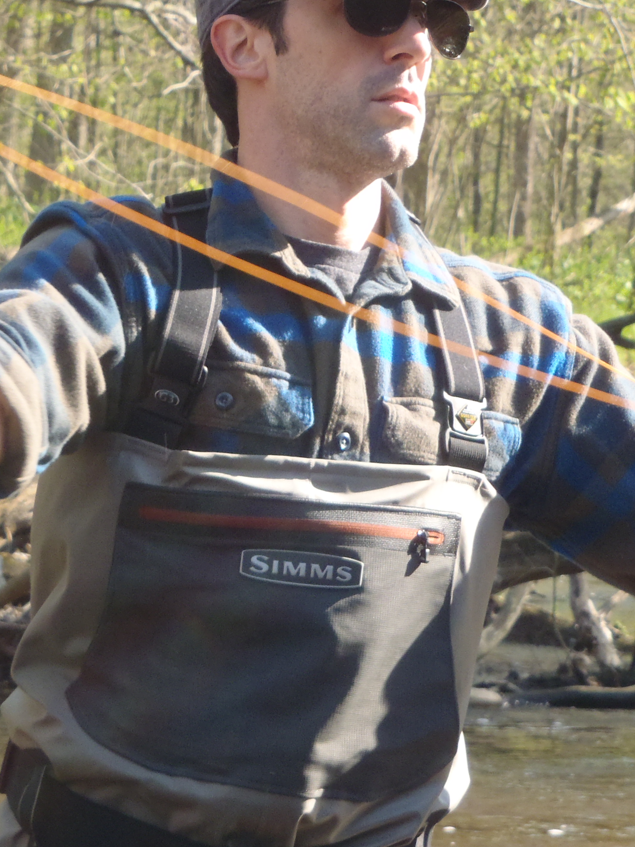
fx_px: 5601
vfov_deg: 8.6
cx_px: 453
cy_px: 337
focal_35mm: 229
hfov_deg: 6.5
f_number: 5.9
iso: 200
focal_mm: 25
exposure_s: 1/125
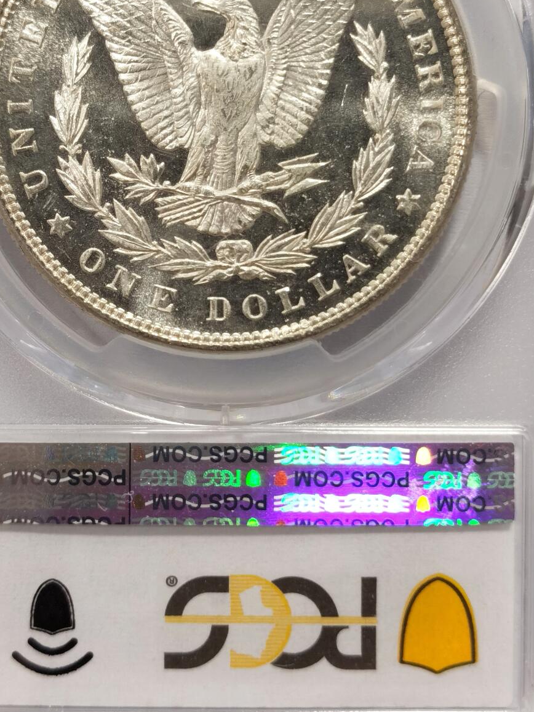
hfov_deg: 17.6
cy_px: 261
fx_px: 1727
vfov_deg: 23.2
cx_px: 228
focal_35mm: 84
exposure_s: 1/100
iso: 100
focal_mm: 5.56
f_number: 16
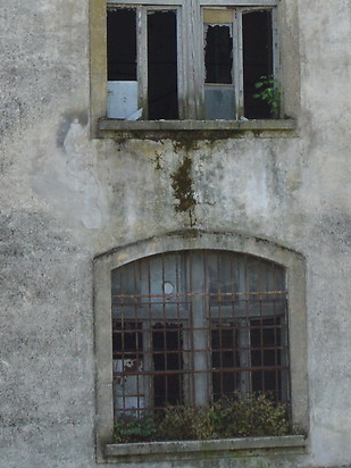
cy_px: -214
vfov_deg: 12.5
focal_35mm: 151
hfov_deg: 9.8
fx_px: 2041
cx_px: 329
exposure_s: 1/400
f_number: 8
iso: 200
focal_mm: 18
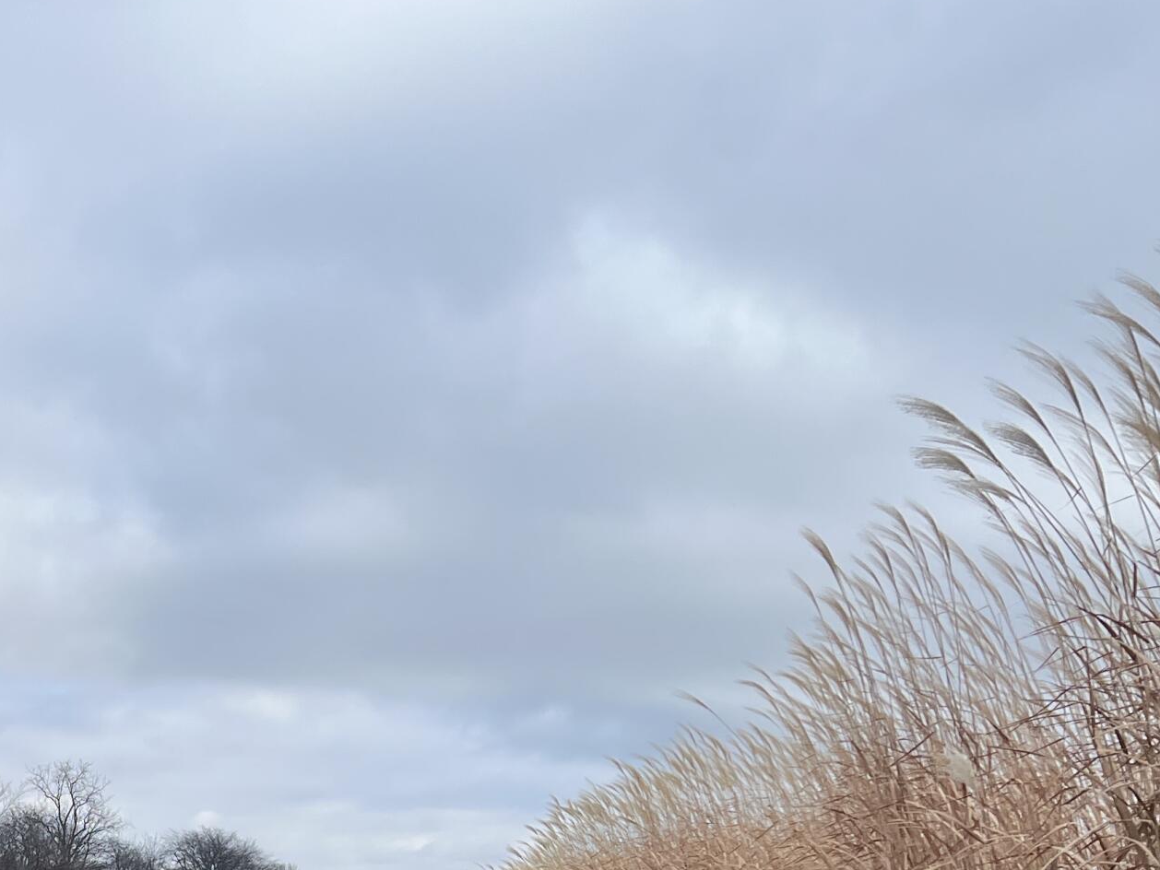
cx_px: -112
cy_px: 994
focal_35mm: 62
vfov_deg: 22.2
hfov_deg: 28.4
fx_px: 2078
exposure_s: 1/2222
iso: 50
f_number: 1.6
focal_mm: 5.1
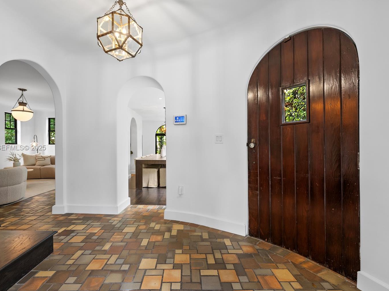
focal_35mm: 17
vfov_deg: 74.7
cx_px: 186
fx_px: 191
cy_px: 148
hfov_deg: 91.0
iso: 250
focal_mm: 15
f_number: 8
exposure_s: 1/3
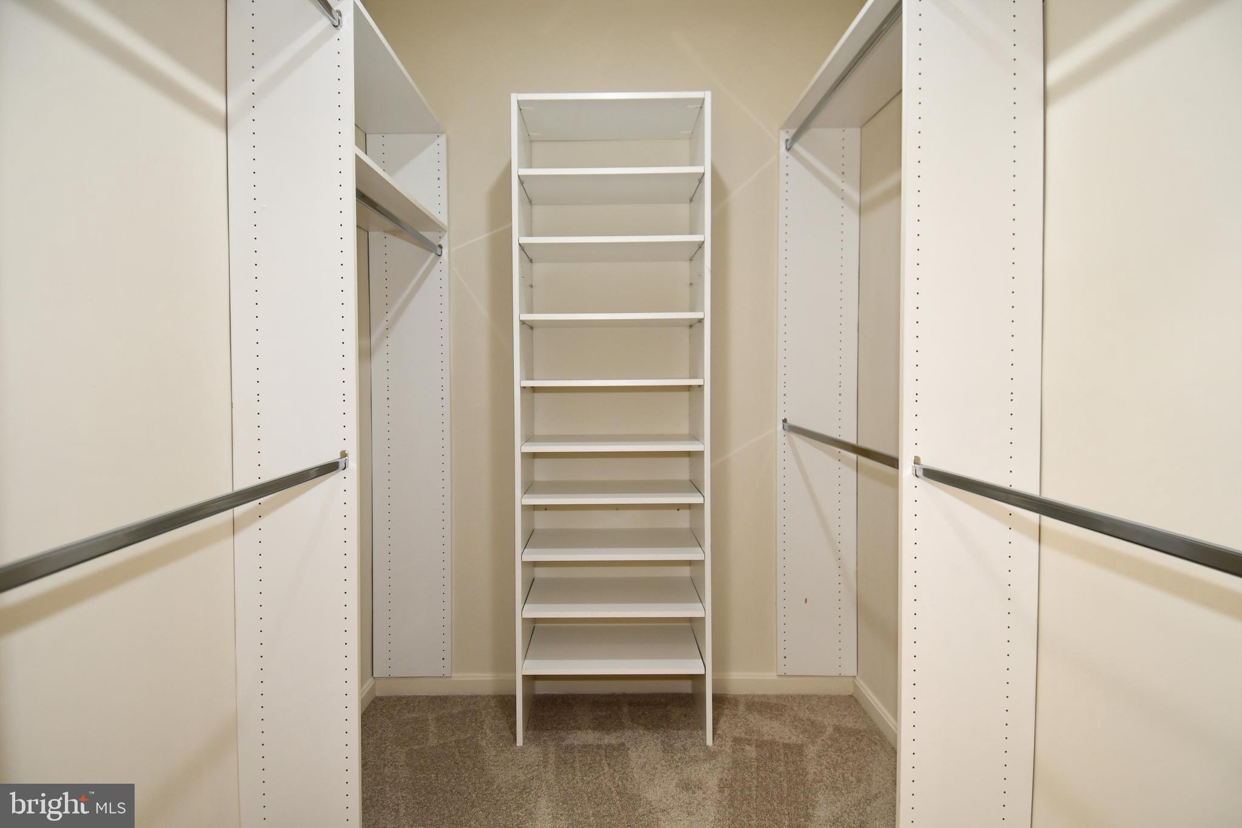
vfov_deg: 67.4
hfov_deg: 90.0
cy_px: 414
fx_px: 621
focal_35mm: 18
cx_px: 621
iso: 360
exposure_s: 1/60
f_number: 4
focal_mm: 12
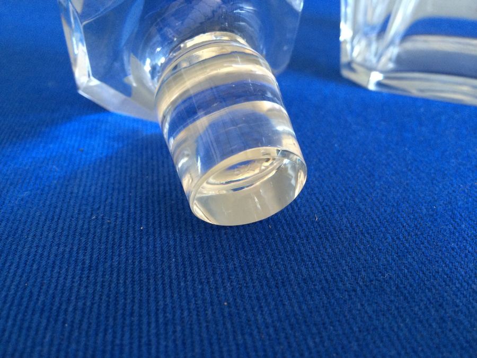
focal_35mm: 30
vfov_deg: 46.8
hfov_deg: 60.0
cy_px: 179
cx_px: 238
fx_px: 413
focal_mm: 4.12
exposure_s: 1/30
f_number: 2.2
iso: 125
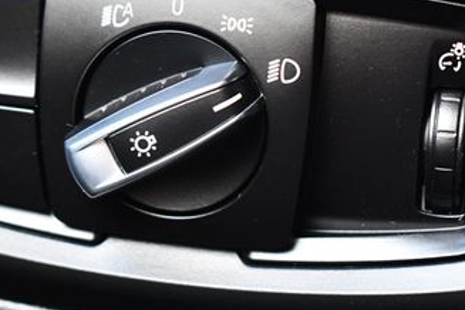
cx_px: 155
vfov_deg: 9.7
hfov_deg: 14.5
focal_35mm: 141
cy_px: 108
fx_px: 1821
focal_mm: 48
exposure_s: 1/125
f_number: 5.3
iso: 3200
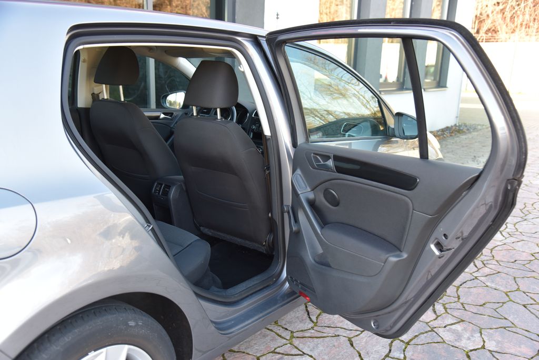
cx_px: 270
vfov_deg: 41.2
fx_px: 479
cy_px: 180
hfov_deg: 58.7
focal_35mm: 32
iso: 500
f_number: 4.5
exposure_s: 1/80
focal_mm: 32
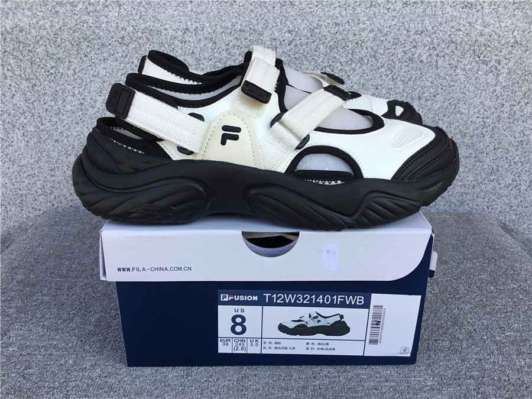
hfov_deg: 58.4
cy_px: 200
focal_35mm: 31
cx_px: 266
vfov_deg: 45.4
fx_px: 476
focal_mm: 3.3
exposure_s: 1/238
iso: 25
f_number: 2.4
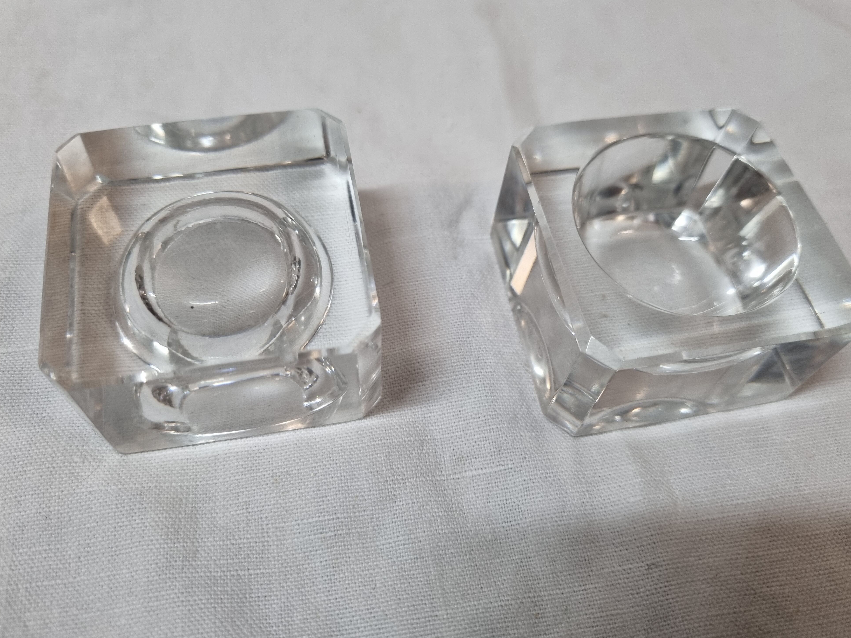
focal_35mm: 27
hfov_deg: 65.3
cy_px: 312
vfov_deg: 51.3
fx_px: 664
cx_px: 415
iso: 320
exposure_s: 1/100
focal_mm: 5.4
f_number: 1.8
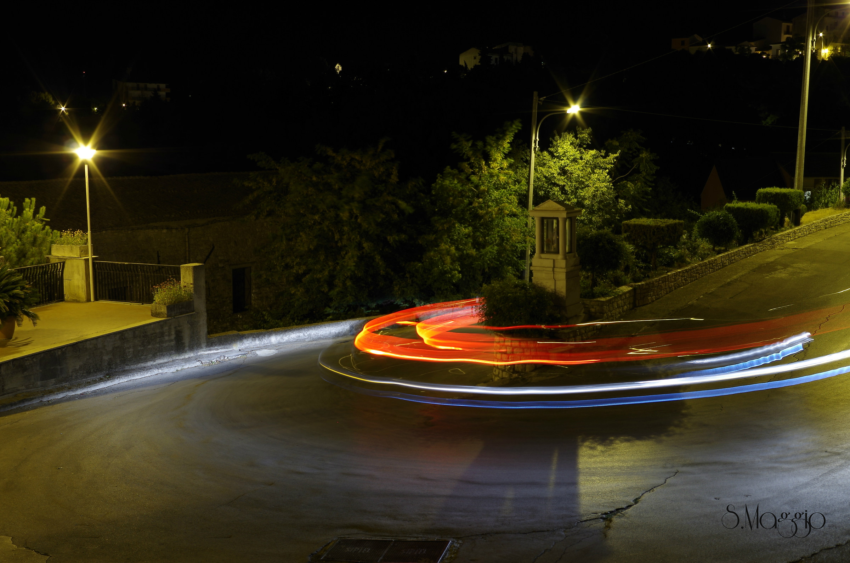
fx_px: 1084
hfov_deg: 42.8
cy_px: 282
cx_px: 425
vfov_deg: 29.1
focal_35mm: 46
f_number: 8
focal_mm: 30.63
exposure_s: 8
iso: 100
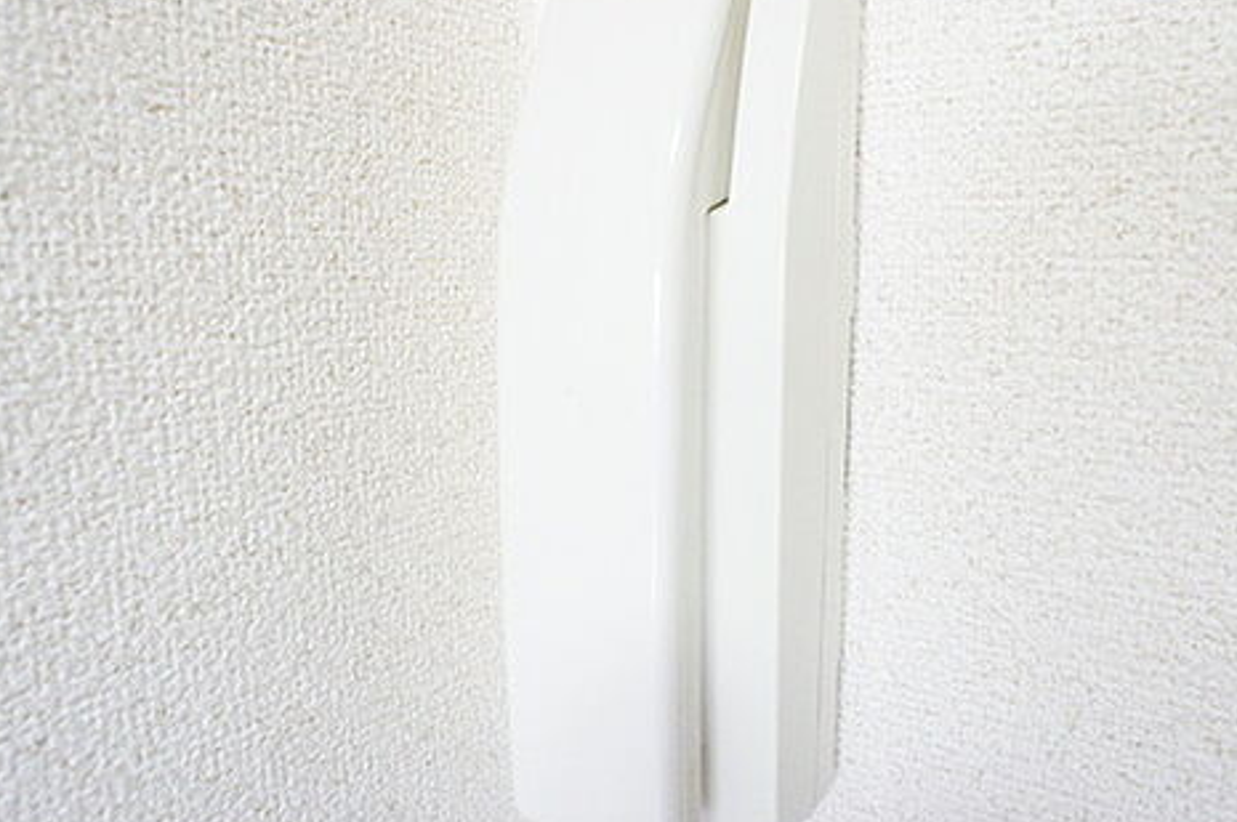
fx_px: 1133
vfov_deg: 39.9
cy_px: 419
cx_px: 668
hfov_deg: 57.2
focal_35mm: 33
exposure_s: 1/80
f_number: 4.5
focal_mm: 16
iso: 6400
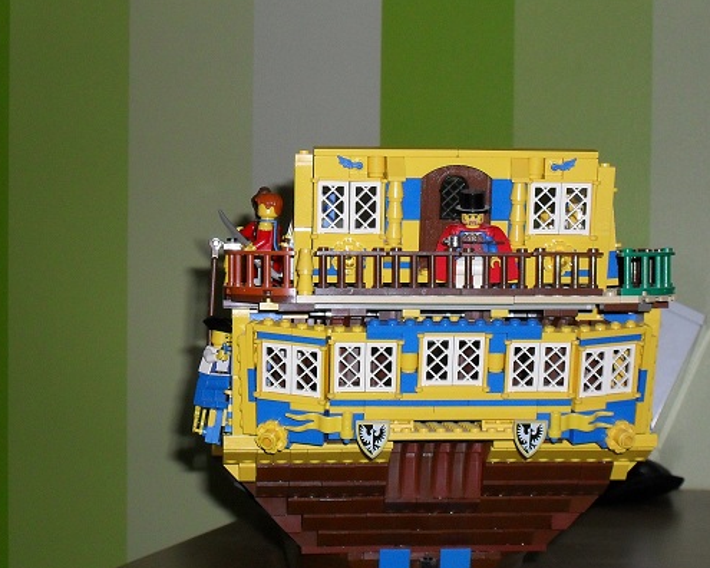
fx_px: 1723
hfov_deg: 23.2
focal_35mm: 82
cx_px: 433
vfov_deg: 18.7
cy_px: 363
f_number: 4.3
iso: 200
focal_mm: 10.1
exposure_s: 1/60
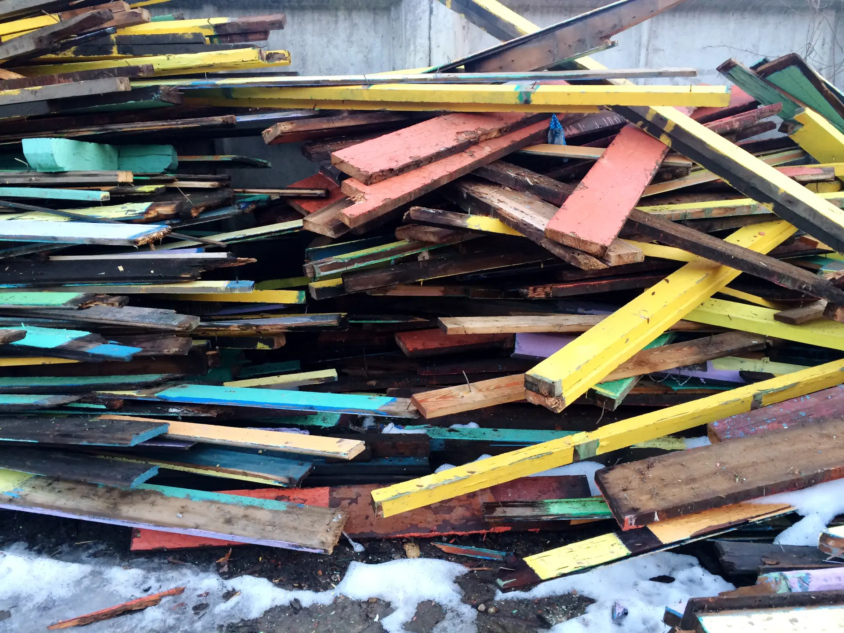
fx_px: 707
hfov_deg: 61.7
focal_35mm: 29
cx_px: 422
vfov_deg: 48.2
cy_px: 316
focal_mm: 4.15
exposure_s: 1/33
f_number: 2.2
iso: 50
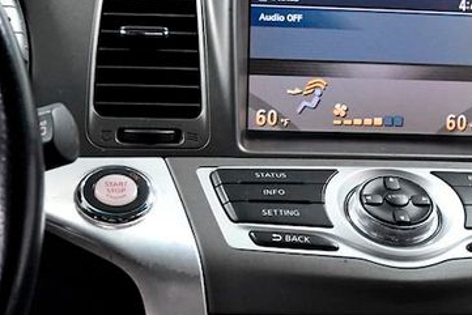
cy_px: 265
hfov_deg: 20.0
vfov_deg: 13.3
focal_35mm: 102
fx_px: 1338
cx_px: 197
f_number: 4.5
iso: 2500
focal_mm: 24
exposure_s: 1/250
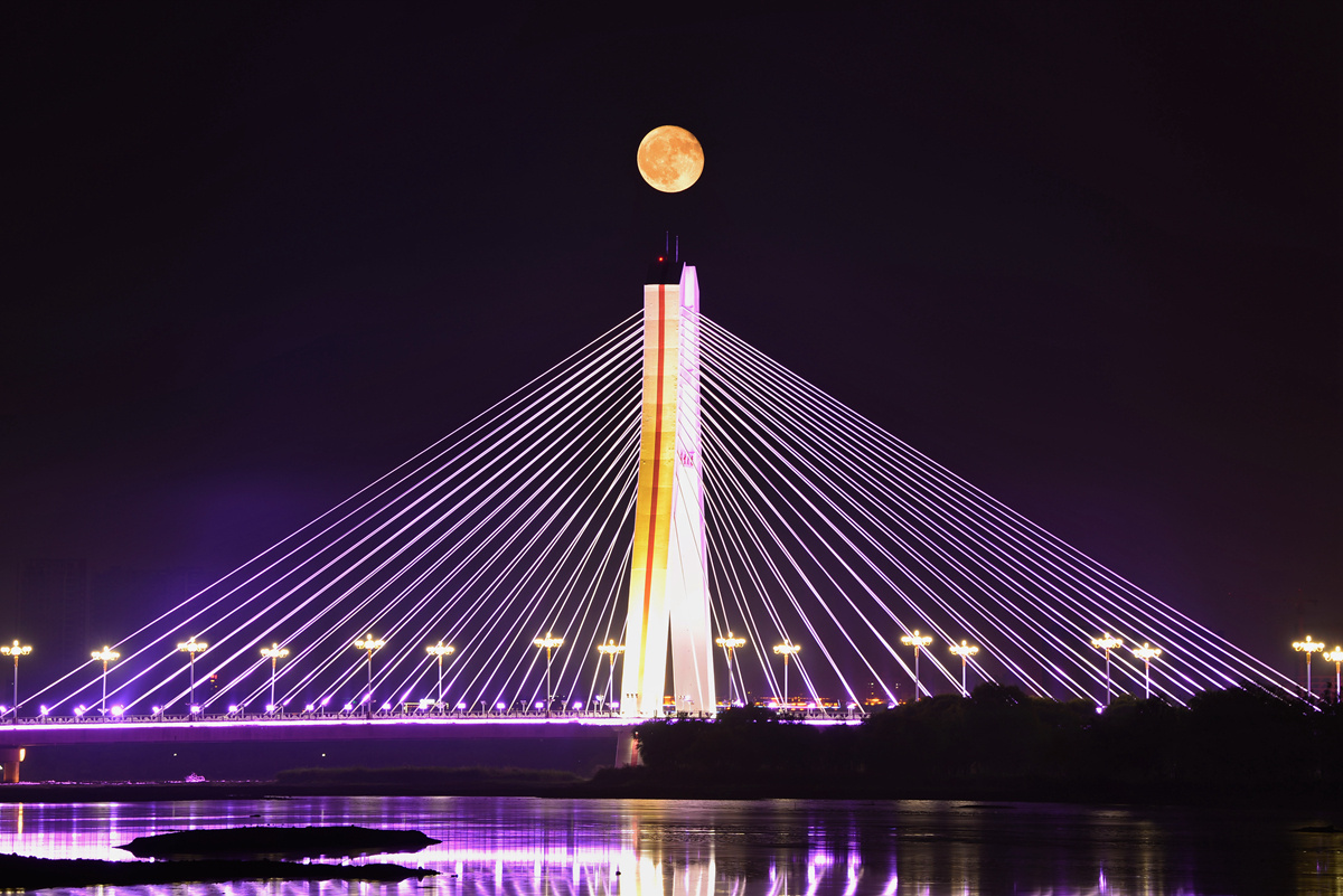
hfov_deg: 10.3
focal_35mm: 200
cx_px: 672
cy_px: 448
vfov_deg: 6.9
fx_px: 7463
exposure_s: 1/40
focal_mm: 200
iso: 200
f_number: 6.3
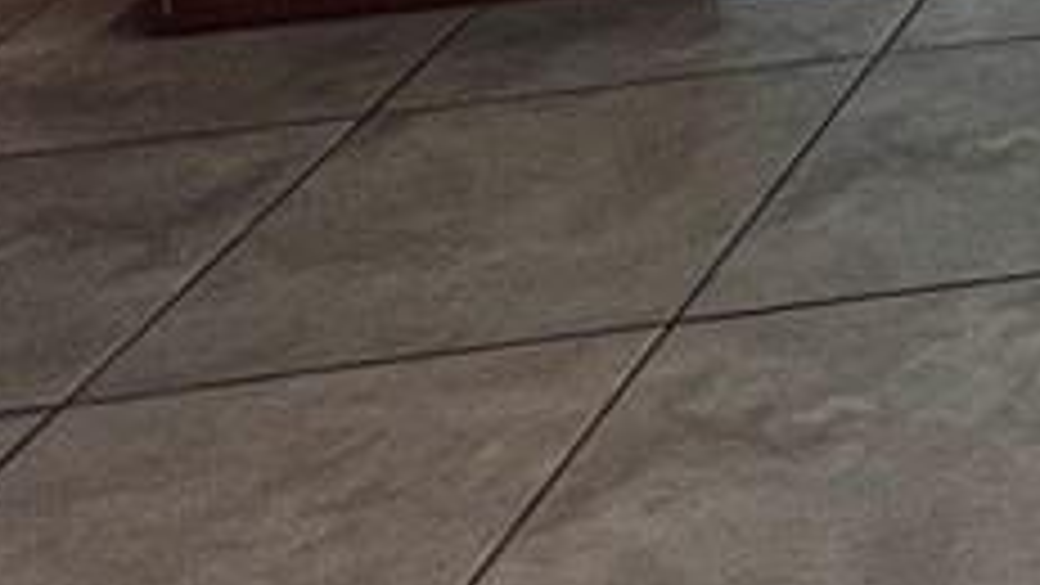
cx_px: 2845
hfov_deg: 12.7
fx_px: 2703
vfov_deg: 8.7
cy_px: -1462
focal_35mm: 98
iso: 80
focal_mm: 1.57
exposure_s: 1/120
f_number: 1.8
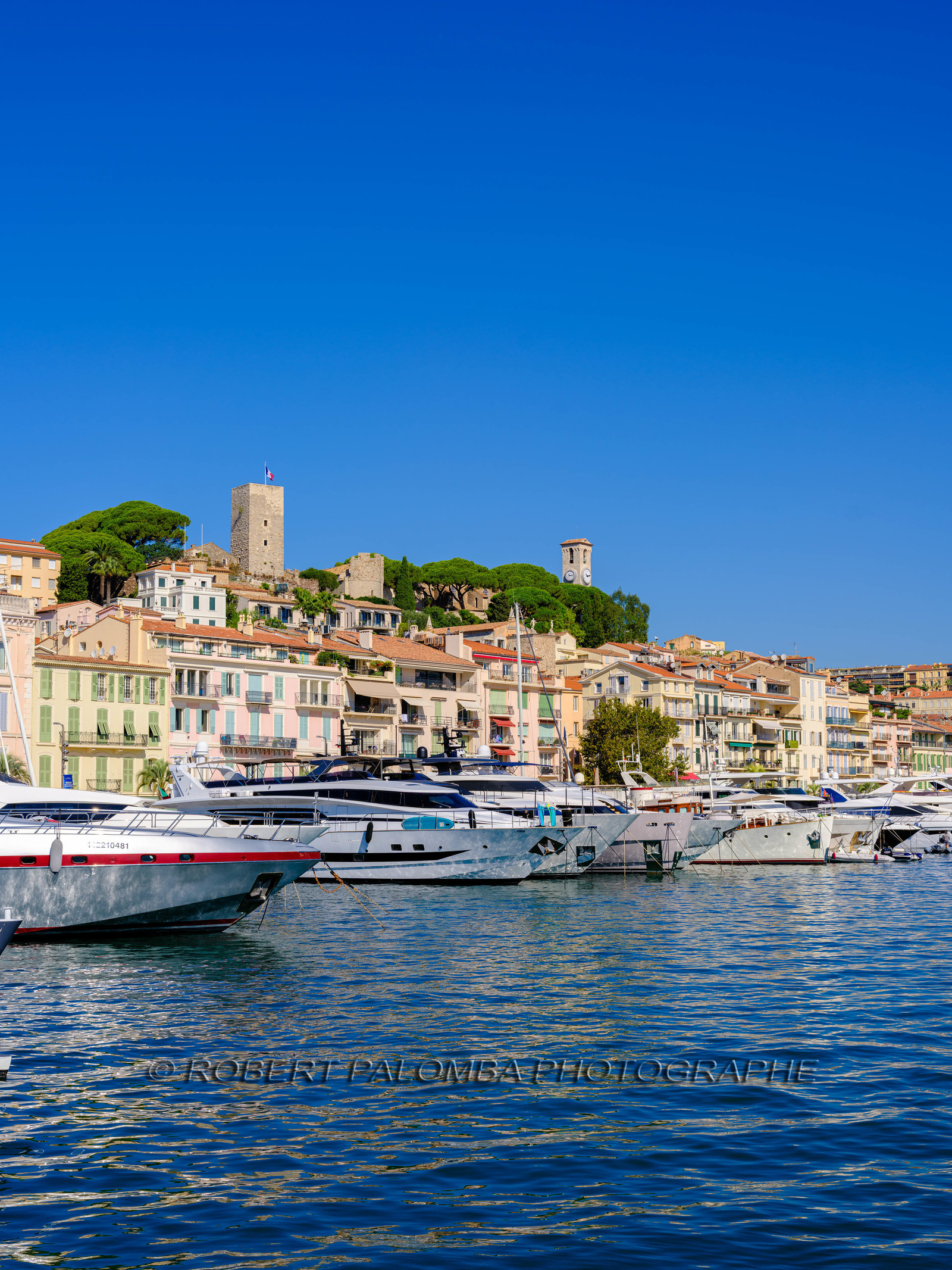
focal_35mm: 50
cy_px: 635
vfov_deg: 38.2
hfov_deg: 29.1
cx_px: 476
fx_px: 1833
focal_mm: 63
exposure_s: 1/250
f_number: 13
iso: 160
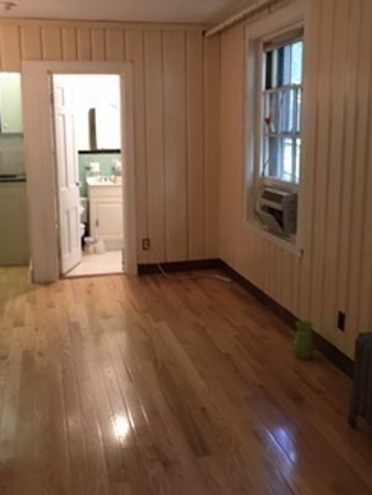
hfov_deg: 36.0
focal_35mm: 40
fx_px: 572
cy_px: 232
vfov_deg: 46.7
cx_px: 187
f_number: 2.2
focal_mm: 4.15
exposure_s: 1/20
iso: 200
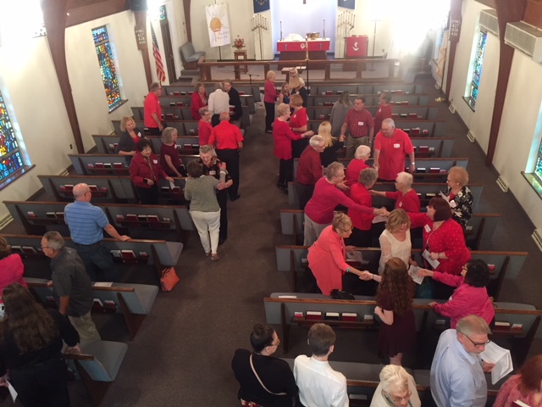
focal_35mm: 29
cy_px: 204
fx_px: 454
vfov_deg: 48.2
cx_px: 271
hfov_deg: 61.7
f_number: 2.2
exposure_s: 1/20
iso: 250
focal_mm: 4.15
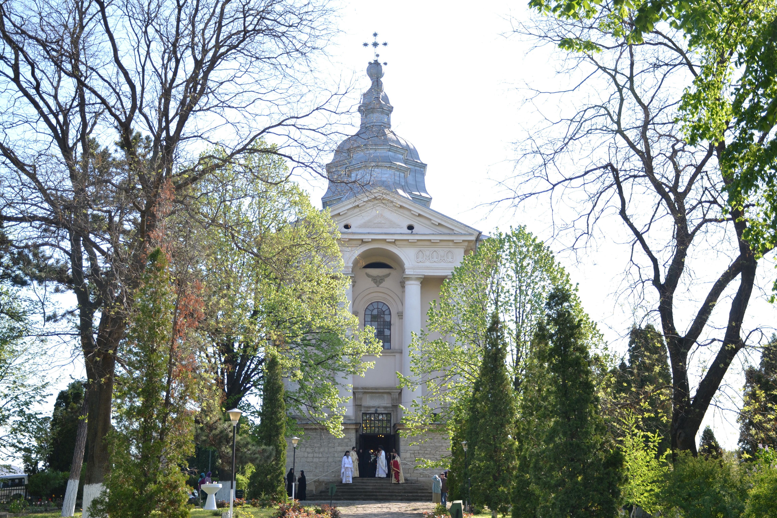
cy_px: 259
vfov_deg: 23.8
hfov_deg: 35.1
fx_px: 1230
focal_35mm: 57
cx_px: 388
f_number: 4.2
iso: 200
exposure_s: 1/320
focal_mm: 38
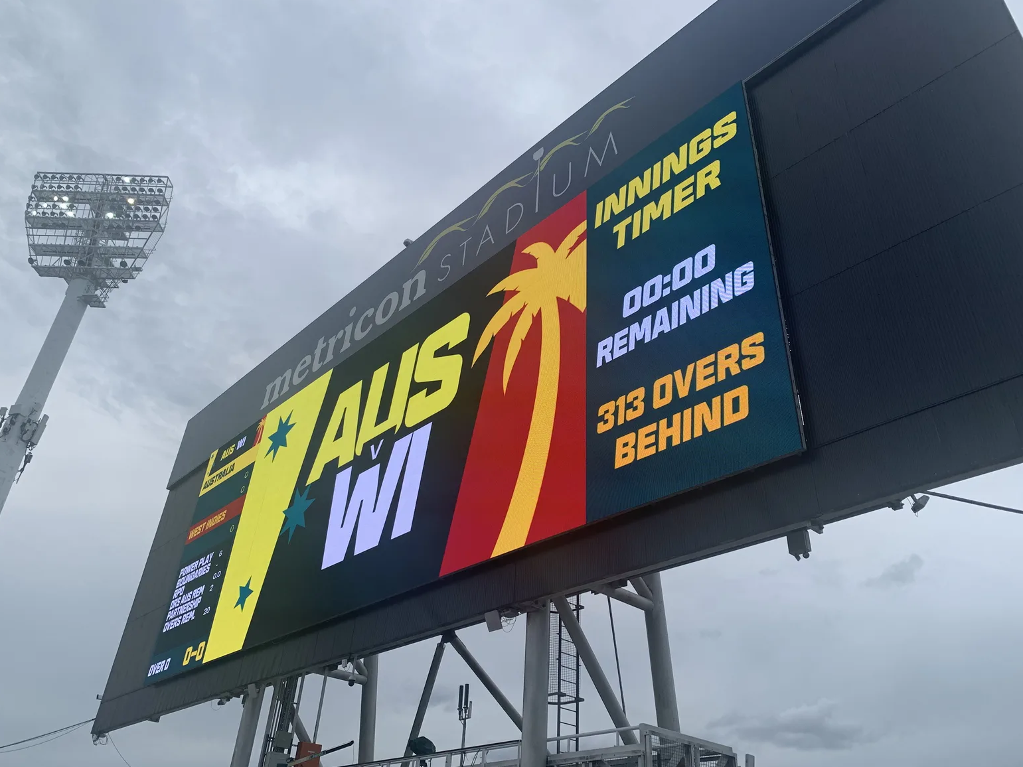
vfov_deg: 51.4
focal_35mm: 27
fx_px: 798
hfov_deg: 65.3
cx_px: 524
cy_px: 391
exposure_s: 1/1220
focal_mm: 4.25
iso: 25
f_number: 1.8
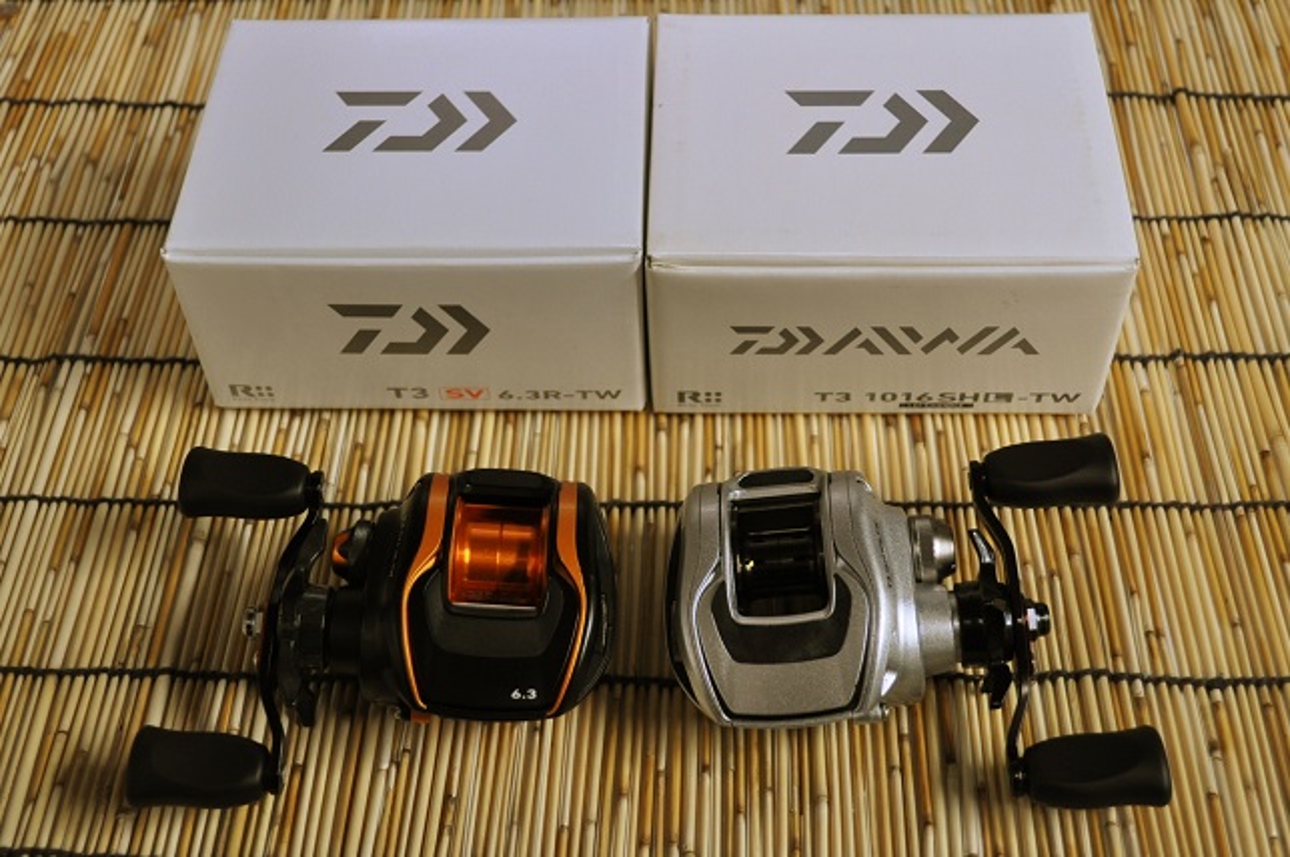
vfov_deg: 31.8
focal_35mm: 42
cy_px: 428
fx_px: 1503
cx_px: 645
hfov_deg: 46.4
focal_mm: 28
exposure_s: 1/50
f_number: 4.5
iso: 800
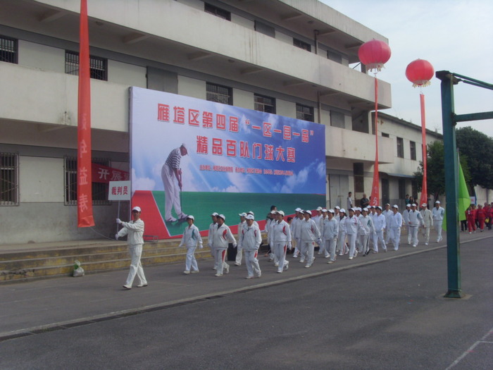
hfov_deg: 51.4
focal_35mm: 36
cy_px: 185
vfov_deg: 39.7
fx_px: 513
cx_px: 246
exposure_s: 1/250
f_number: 5.5
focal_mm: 6
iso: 80
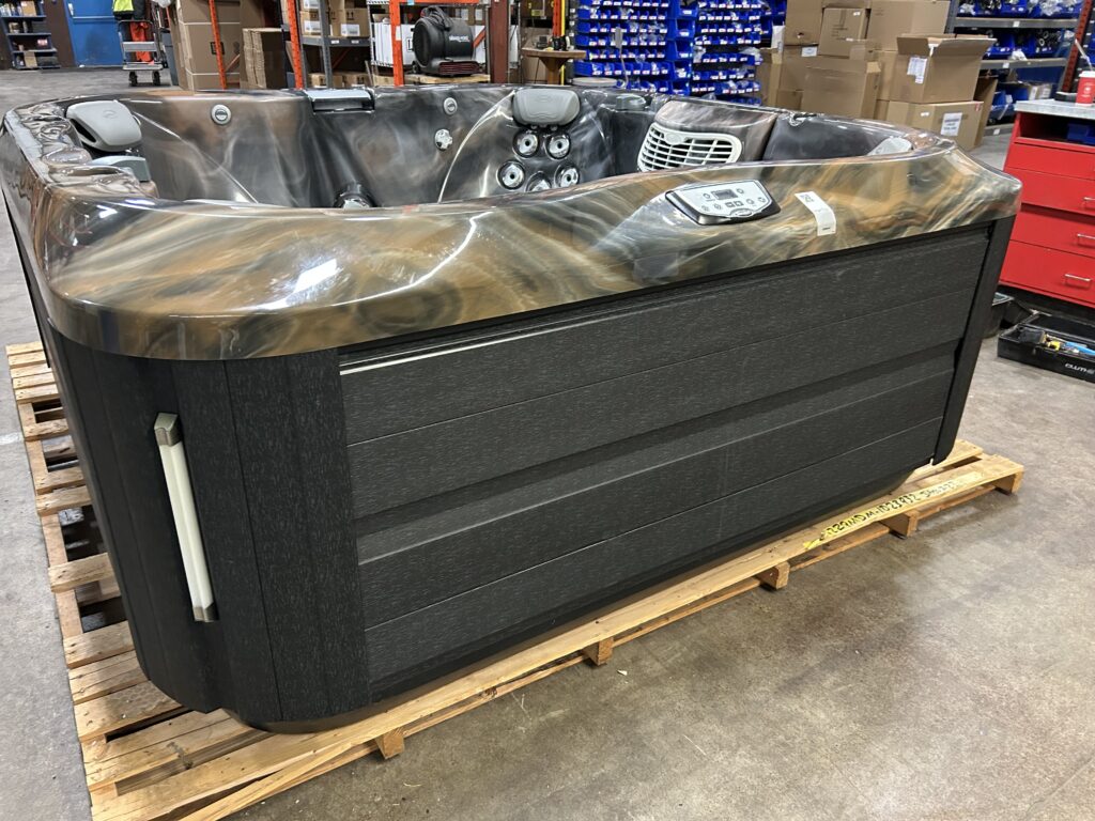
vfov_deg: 53.1
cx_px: 548
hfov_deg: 67.3
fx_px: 822
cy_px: 410
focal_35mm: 26
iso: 500
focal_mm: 5.7
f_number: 1.5
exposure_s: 1/60
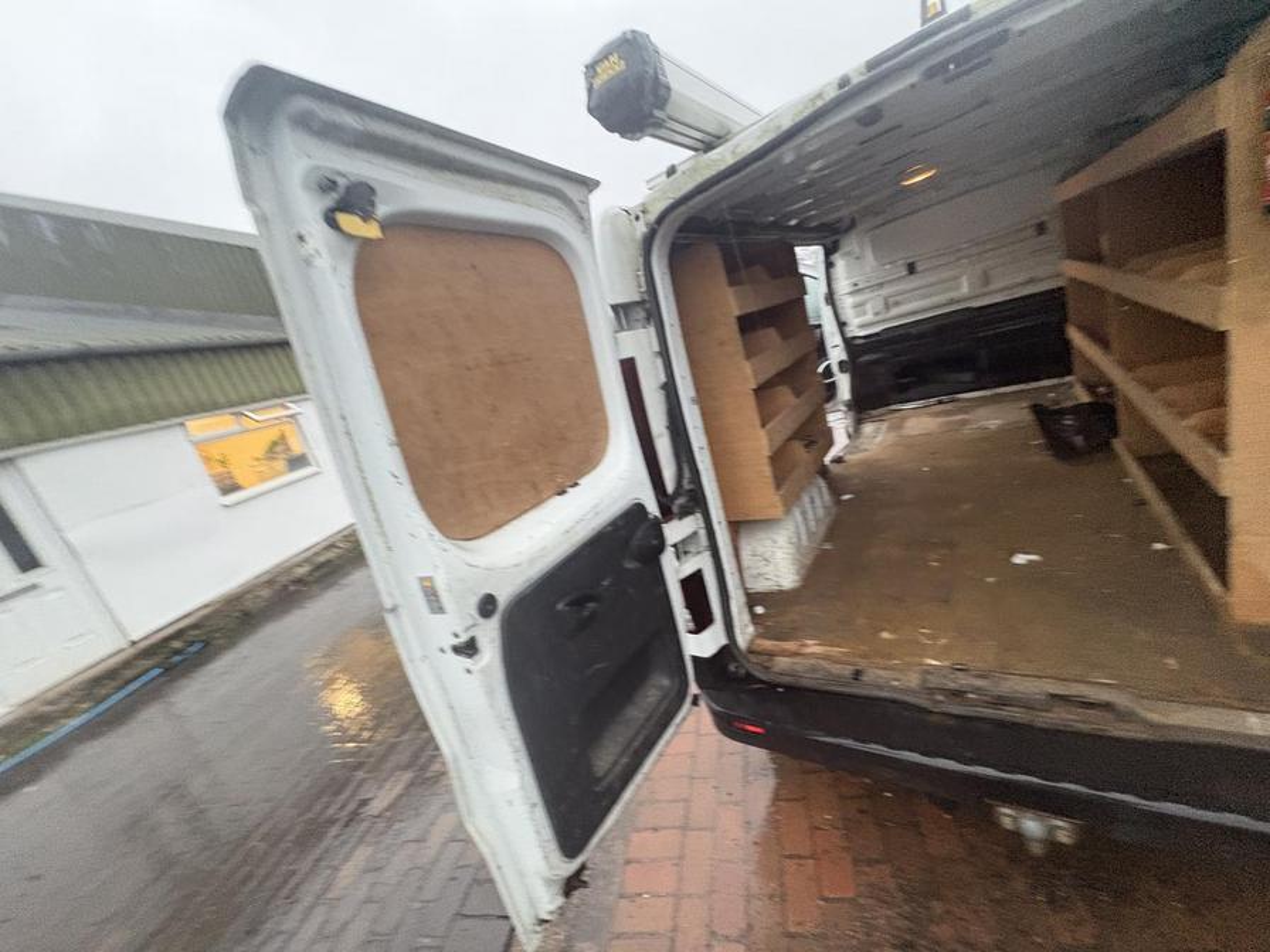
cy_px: 476
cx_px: 635
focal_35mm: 14
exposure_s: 1/60
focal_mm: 2.22
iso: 640
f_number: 2.2
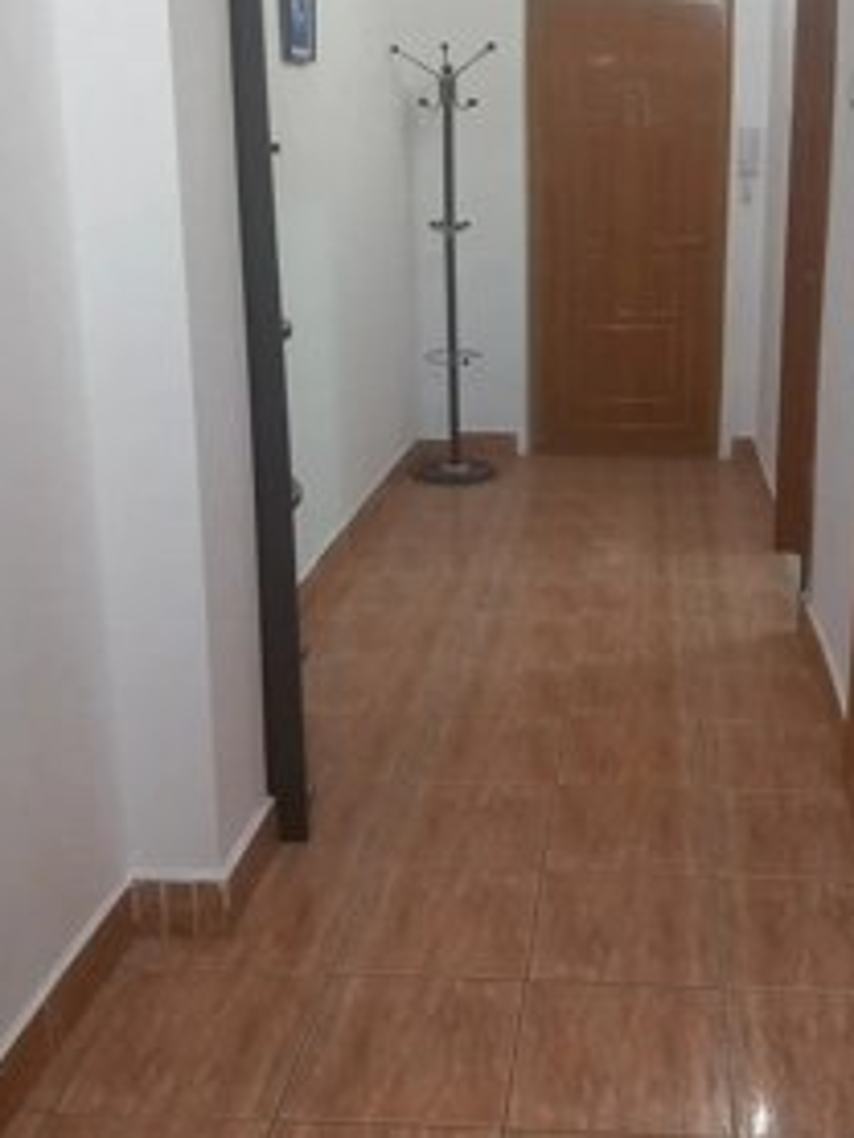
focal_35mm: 39
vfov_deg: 47.4
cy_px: 423
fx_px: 1282
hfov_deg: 36.4
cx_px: 579
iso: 250
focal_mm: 4
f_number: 1.8
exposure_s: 1/25
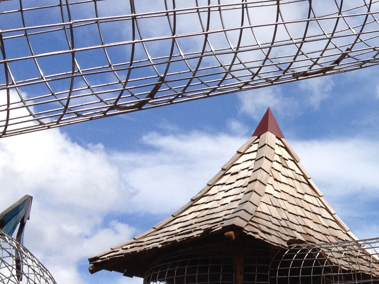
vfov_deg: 14.4
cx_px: 502
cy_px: 142
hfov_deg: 17.8
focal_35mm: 103
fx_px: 1128
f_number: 2.4
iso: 64
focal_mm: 4.28
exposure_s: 1/2045
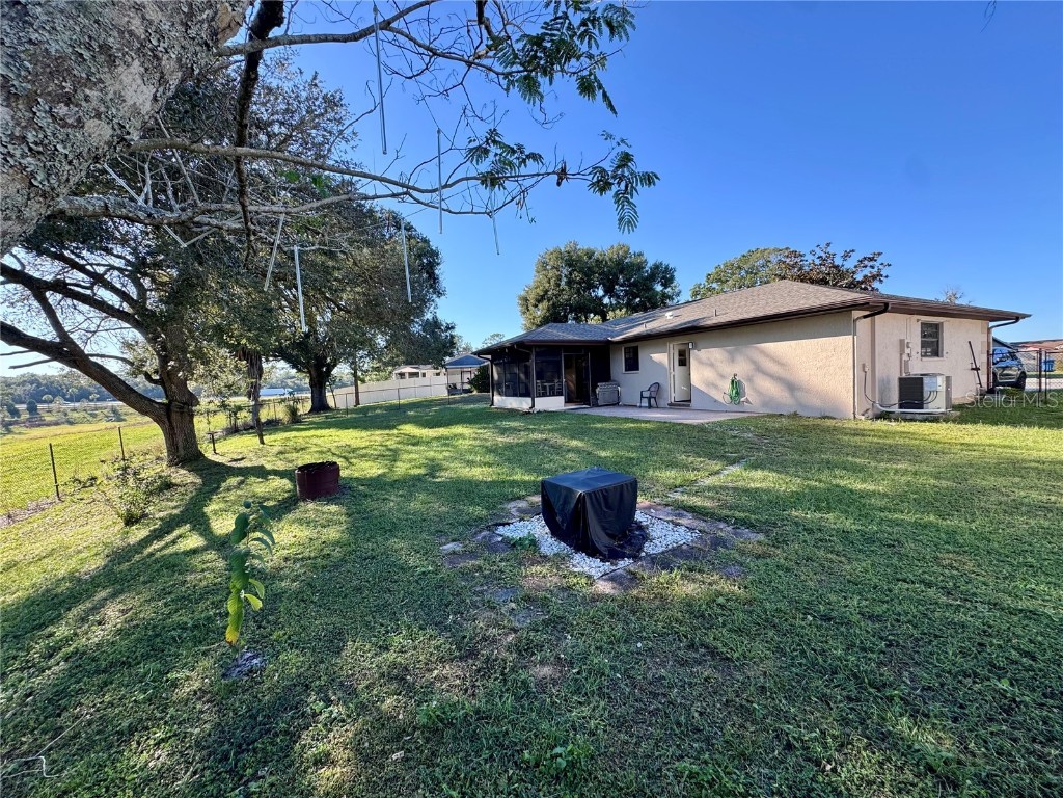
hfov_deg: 102.1
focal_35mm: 14
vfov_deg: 85.7
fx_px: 430
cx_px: 532
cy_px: 399
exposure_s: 1/414
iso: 40
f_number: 2.2
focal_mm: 2.22
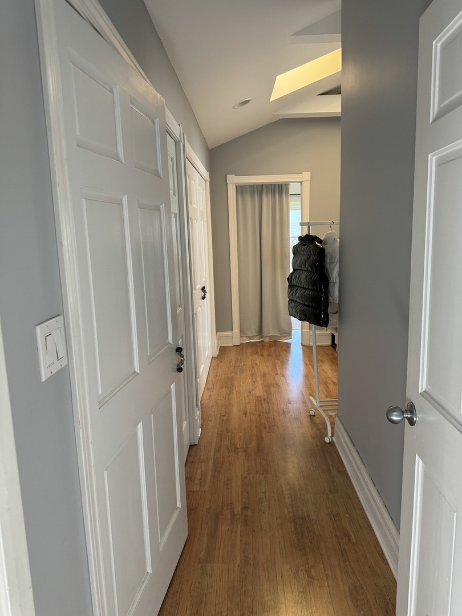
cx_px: 231
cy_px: 308
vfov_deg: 71.6
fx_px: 427
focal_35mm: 24
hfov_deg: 56.8
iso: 200
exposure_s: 1/118
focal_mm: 6.76
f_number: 1.78
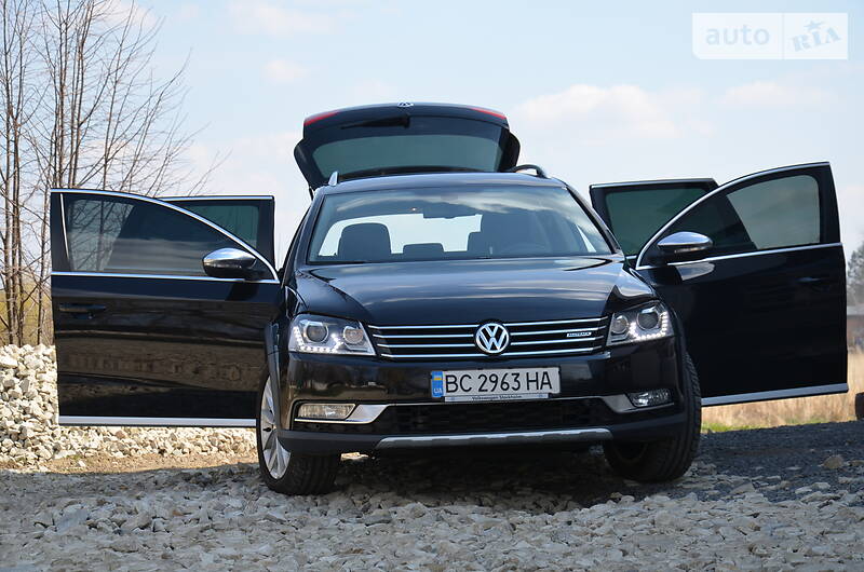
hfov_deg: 20.7
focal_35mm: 99
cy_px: 286
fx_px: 2371
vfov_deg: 13.8
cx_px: 432
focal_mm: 66
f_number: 8
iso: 140
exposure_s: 1/250
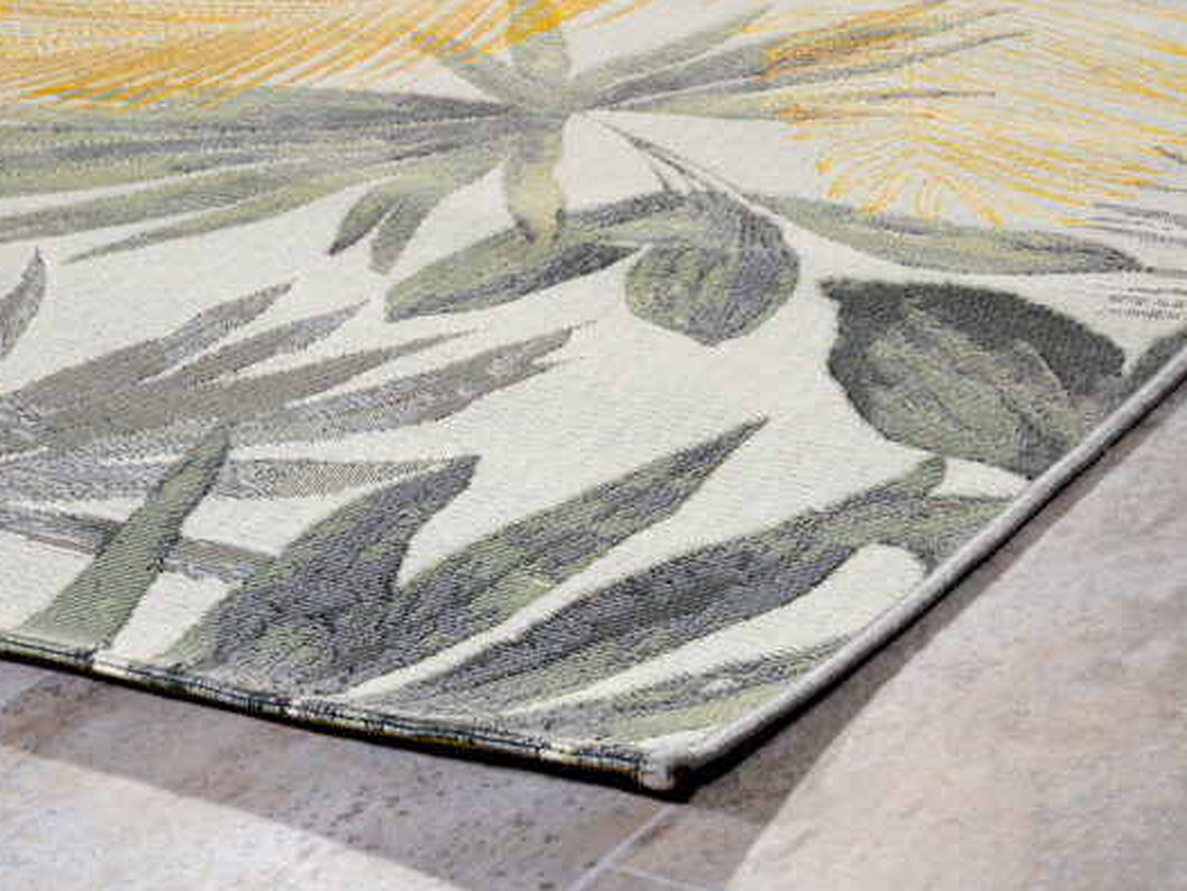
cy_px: 446
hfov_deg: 17.1
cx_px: 589
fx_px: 3945
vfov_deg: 12.9
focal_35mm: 115
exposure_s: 1/125
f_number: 29
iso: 500
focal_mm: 70
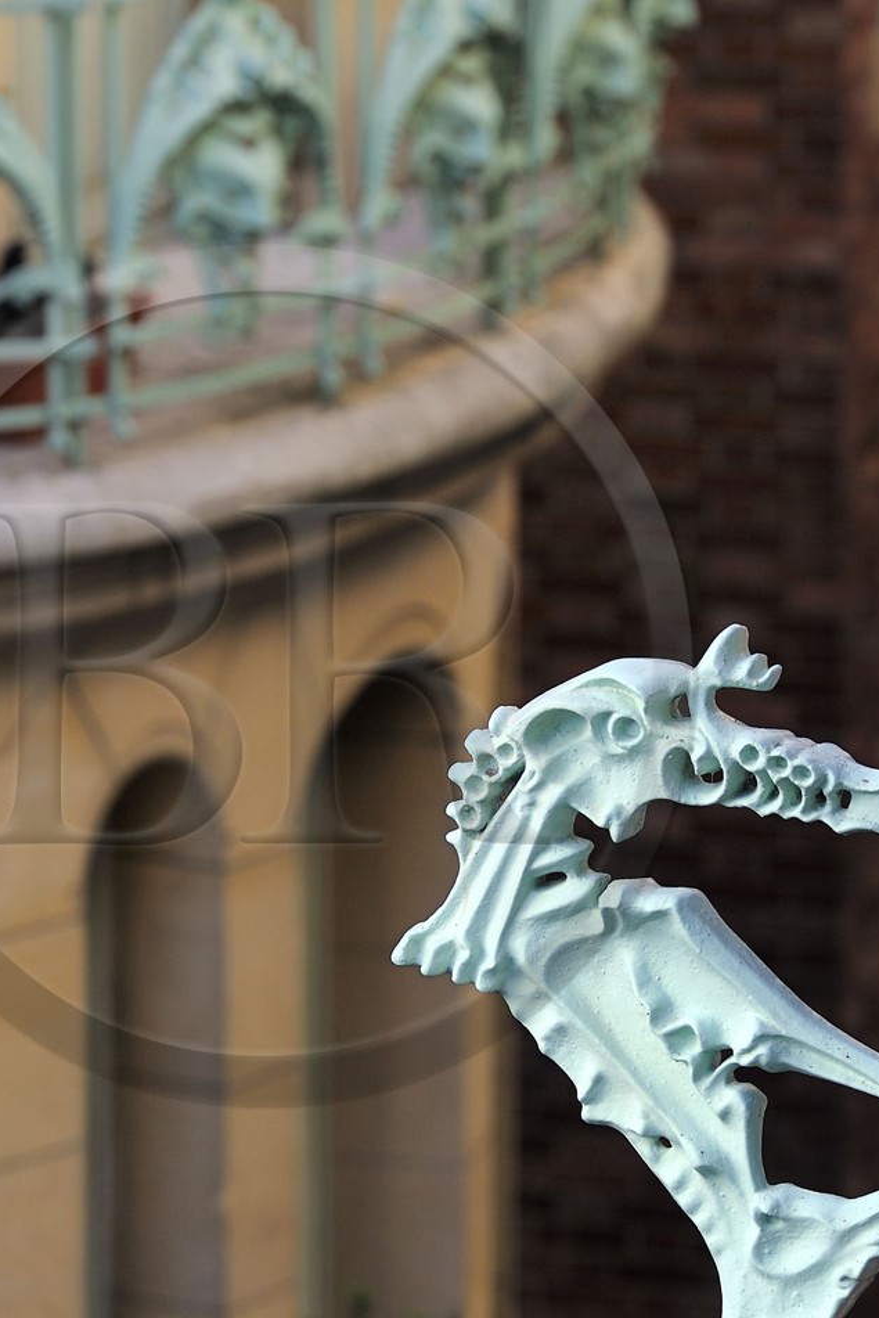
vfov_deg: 6.1
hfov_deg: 4.1
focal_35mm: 336
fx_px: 12301
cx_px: 264
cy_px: 676
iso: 200
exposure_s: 1/160
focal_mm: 200
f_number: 4.5
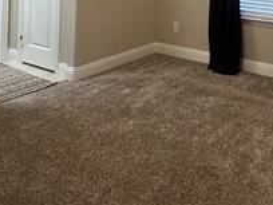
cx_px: 240
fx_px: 347
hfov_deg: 40.1
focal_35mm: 44
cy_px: -54
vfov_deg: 27.9
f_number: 2.2
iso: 200
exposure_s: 1/60
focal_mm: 2.22
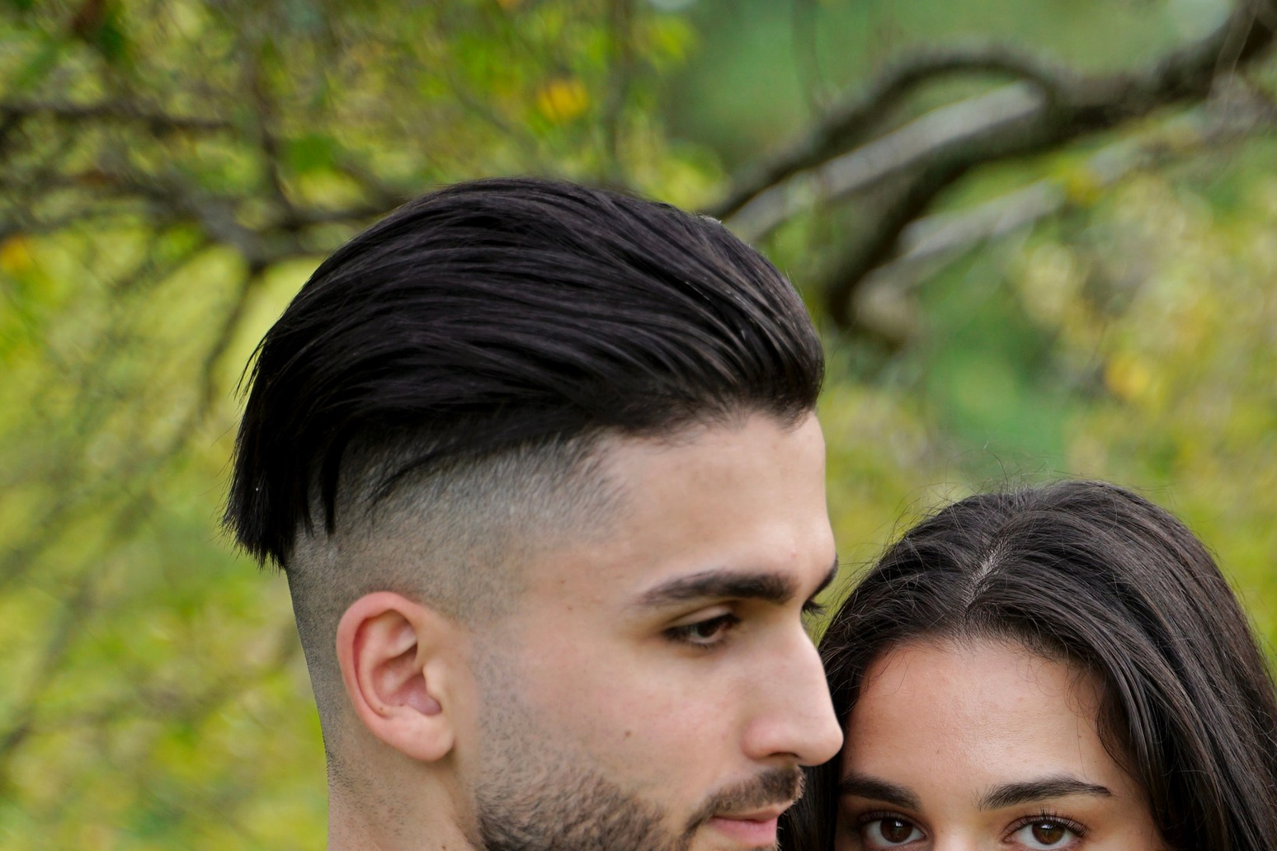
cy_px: 1126
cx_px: 799
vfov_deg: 7.3
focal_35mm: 186
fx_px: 6597
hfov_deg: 11.0
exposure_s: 1/320
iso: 200
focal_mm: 75
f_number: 2.8
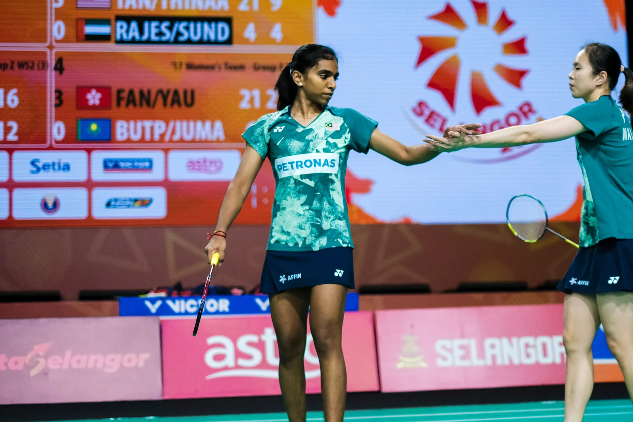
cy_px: 191
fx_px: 1336
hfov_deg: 26.5
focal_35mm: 76
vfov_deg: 17.9
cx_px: 413
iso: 1600
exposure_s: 1/4000
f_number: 1.4
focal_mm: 35
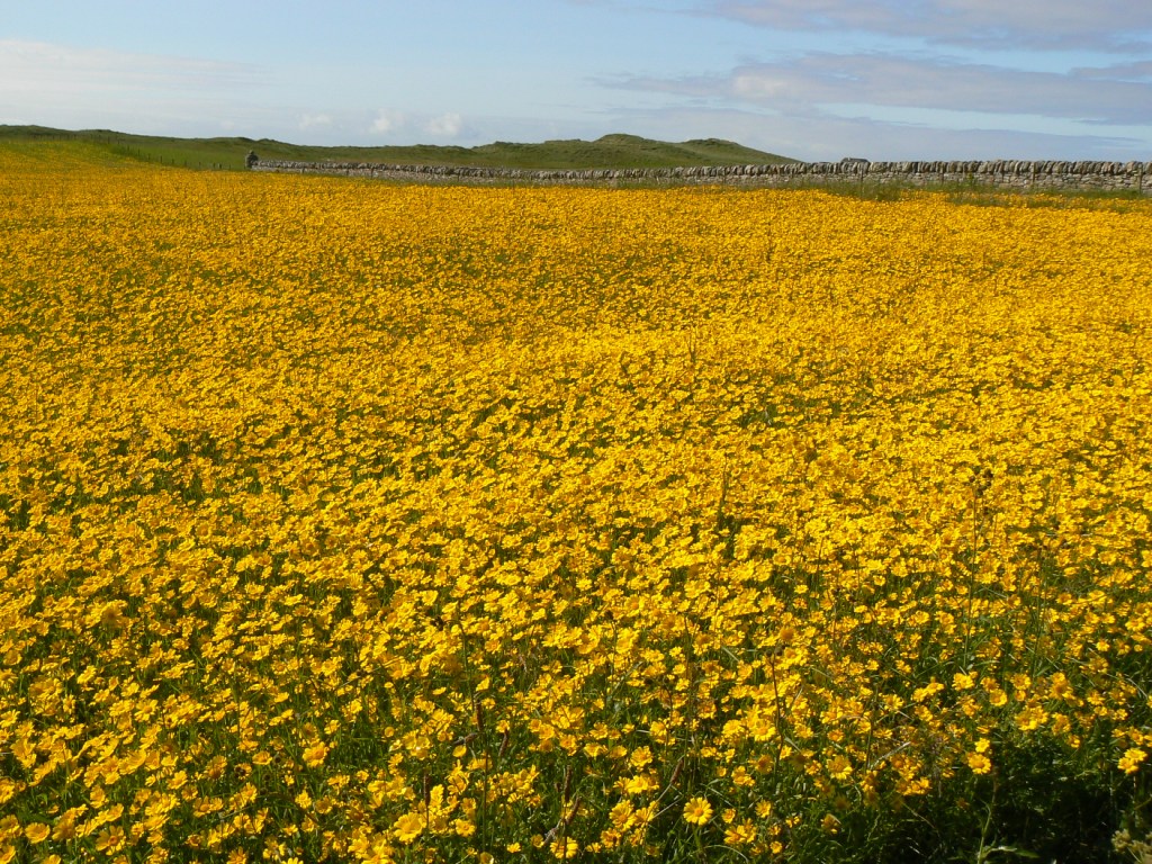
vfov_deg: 39.7
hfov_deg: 51.4
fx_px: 1198
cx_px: 576
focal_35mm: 36
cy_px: 432
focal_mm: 6
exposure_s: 1/400
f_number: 8
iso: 80
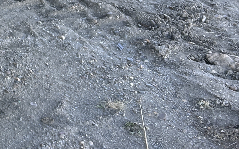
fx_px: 671
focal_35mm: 103
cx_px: -172
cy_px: -80
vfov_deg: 12.1
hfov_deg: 17.1
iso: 40
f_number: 1.5
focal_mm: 5.7
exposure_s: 1/187
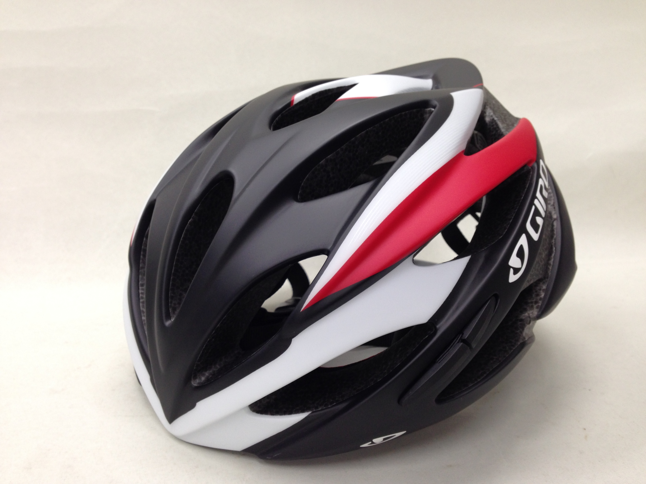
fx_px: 616
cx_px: 323
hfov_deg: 55.4
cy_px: 242
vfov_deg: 42.9
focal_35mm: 33
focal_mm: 4.12
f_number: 2.4
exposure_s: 1/20
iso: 80
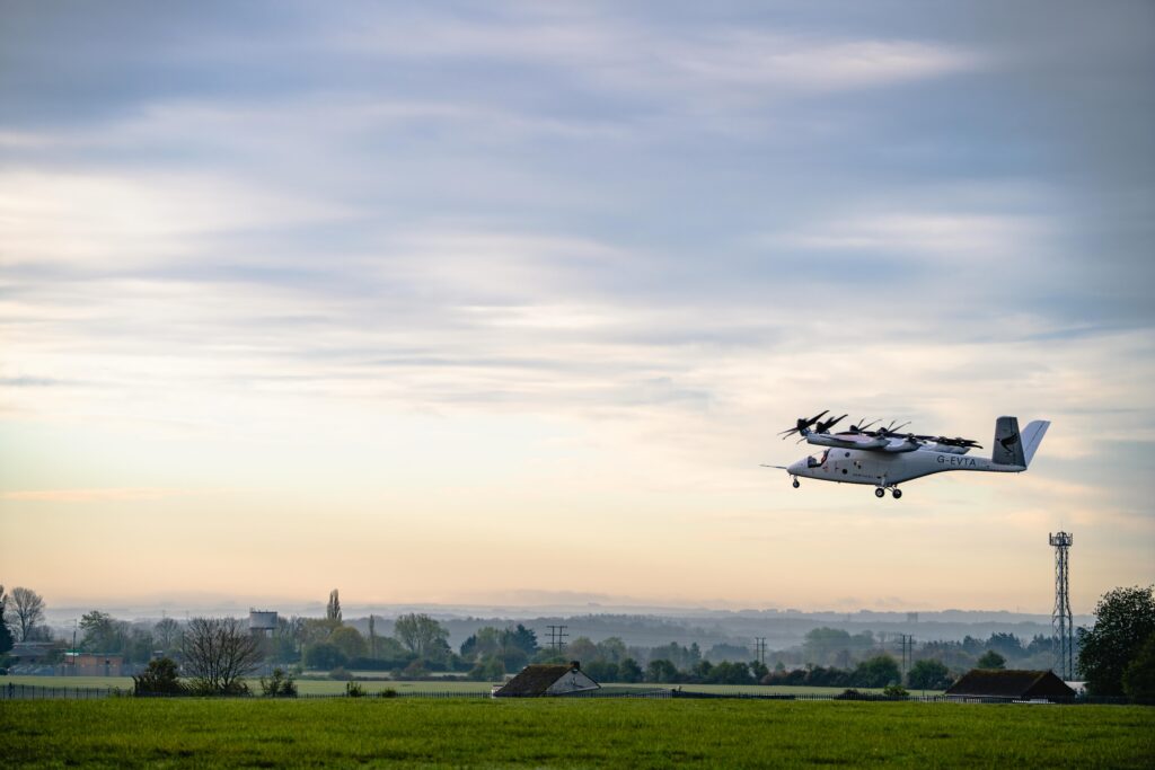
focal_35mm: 144
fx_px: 4620
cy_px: 385
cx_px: 578
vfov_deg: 9.5
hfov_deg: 14.2
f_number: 4.5
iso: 100
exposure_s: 1/500
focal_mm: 144
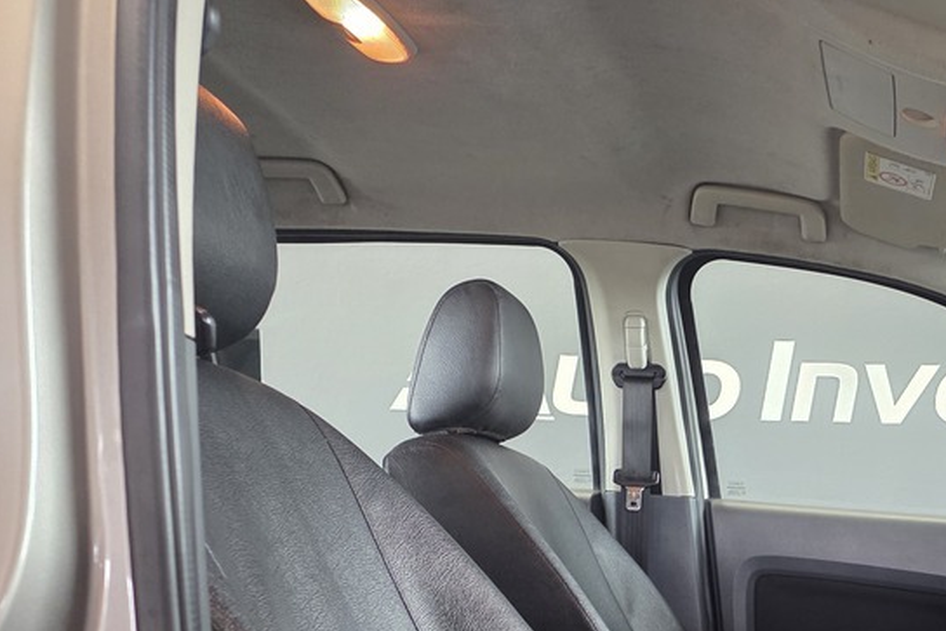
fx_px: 1183
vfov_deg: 28.0
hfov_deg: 39.8
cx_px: 880
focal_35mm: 45
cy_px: 638
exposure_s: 1/100
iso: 400
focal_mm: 6.25
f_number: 1.7
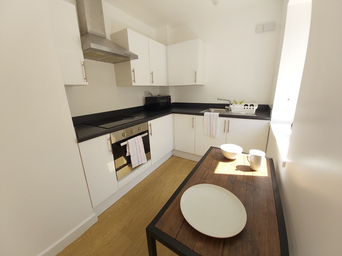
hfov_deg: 110.5
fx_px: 119
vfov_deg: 94.5
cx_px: 171
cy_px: 128
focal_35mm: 12
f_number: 2.2
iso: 40
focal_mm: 1.42
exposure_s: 1/107
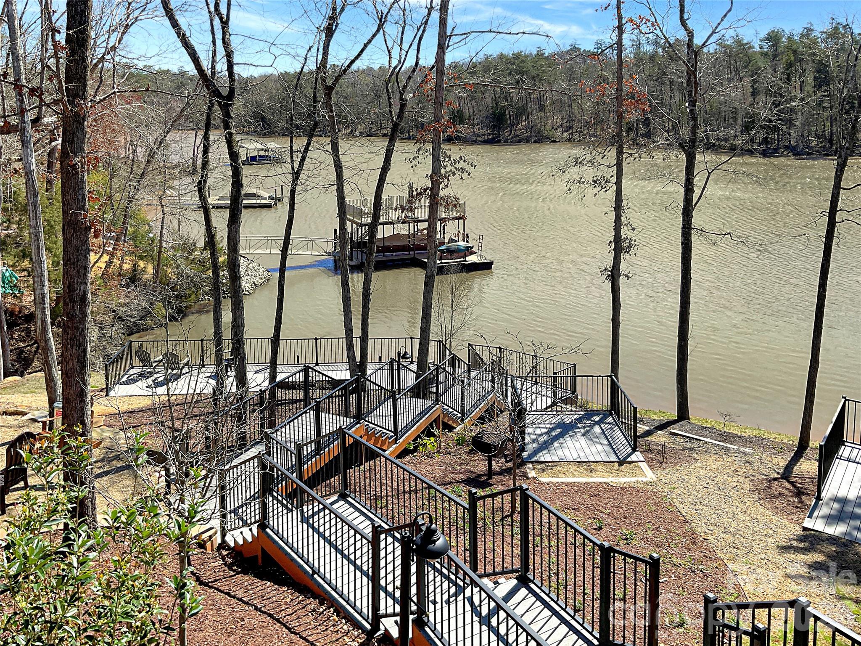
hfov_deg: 61.7
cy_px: 323
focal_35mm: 29
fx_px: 721
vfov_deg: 48.2
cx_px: 430
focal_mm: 3
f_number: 1.8
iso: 16
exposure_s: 1/1534
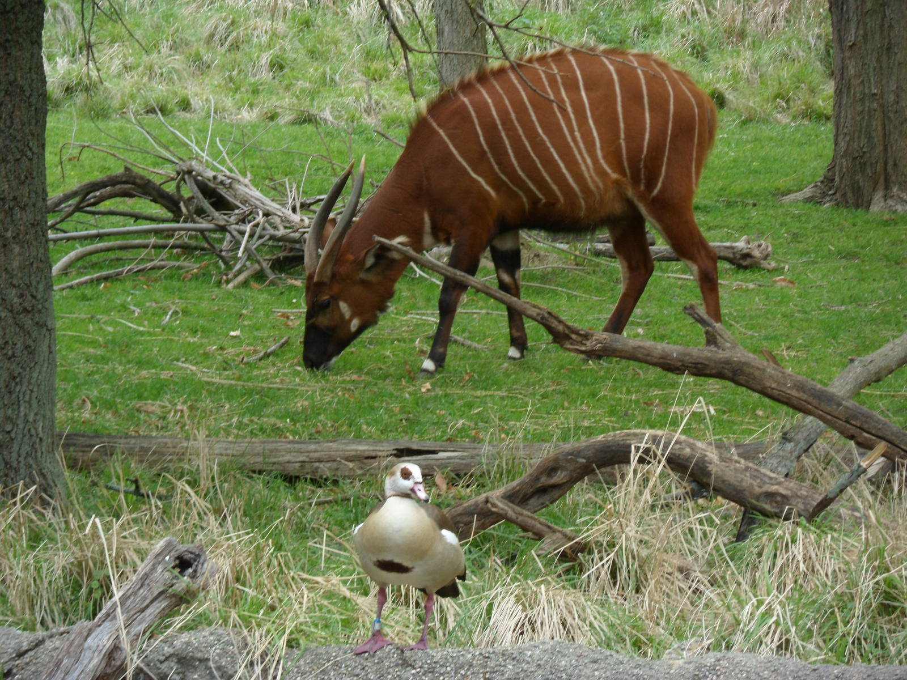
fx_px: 5267
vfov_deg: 7.4
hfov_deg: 9.8
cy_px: 340
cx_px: 454
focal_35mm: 201
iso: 100
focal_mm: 36.2
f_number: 5.6
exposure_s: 1/60
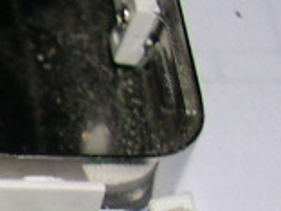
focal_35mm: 250
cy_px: 505
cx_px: -486
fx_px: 2029
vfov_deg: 5.7
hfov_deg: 7.2
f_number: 7.6
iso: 100
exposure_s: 1/60
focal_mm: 8
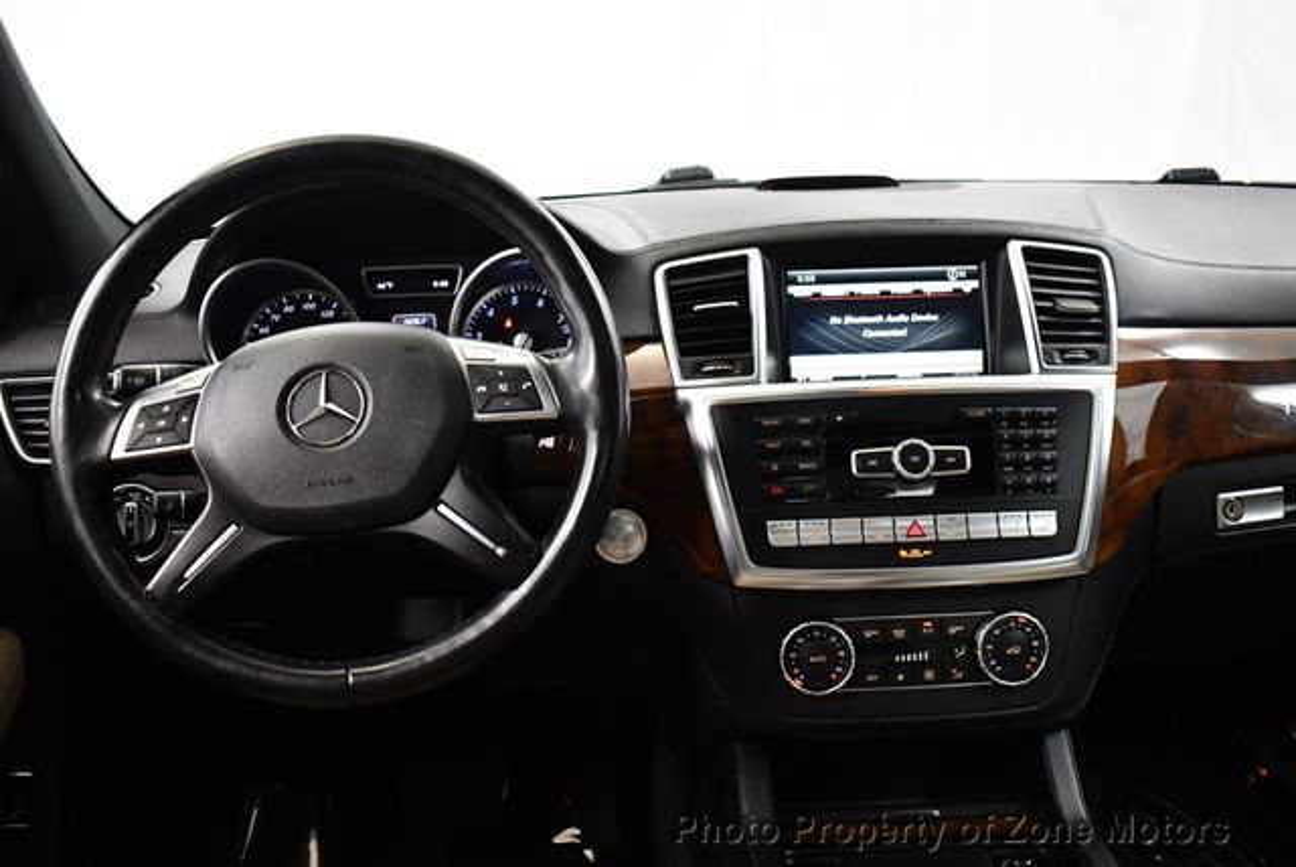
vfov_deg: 36.9
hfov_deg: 53.1
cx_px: 648
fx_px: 1297
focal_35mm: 36
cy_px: 434
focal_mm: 18
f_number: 3.5
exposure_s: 1/100
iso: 3200
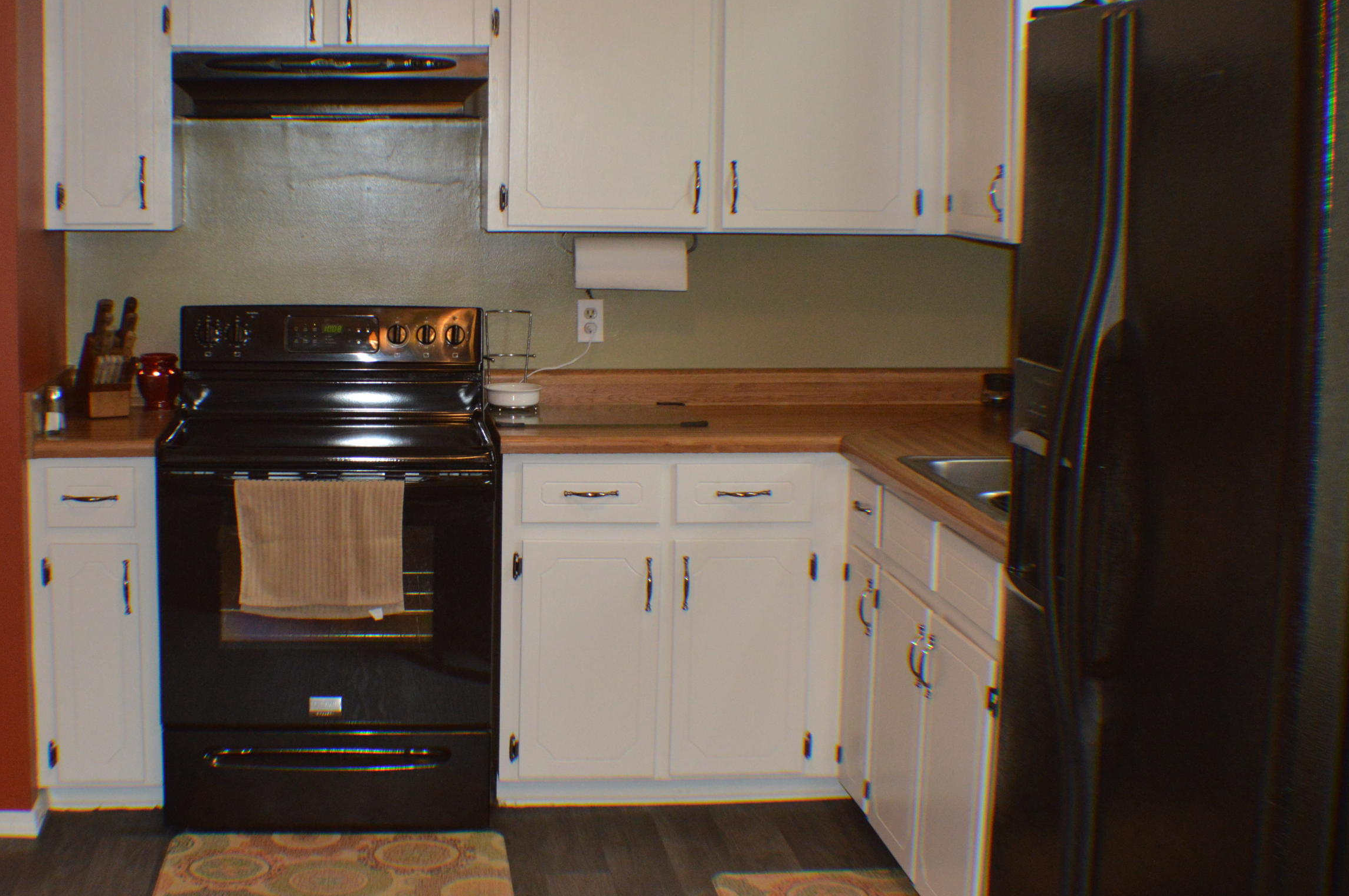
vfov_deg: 21.5
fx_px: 2358
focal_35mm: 63
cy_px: 384
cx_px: 535
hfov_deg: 31.8
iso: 1250
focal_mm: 32
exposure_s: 1/60
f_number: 4.8
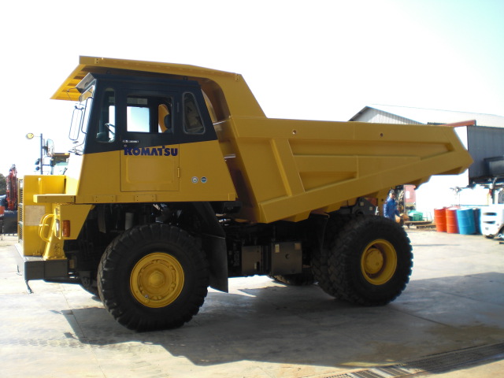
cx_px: 252
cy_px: 189
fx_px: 553
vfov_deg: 37.7
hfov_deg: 49.0
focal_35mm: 38
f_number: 3.1
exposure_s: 1/250
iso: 64
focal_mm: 6.3
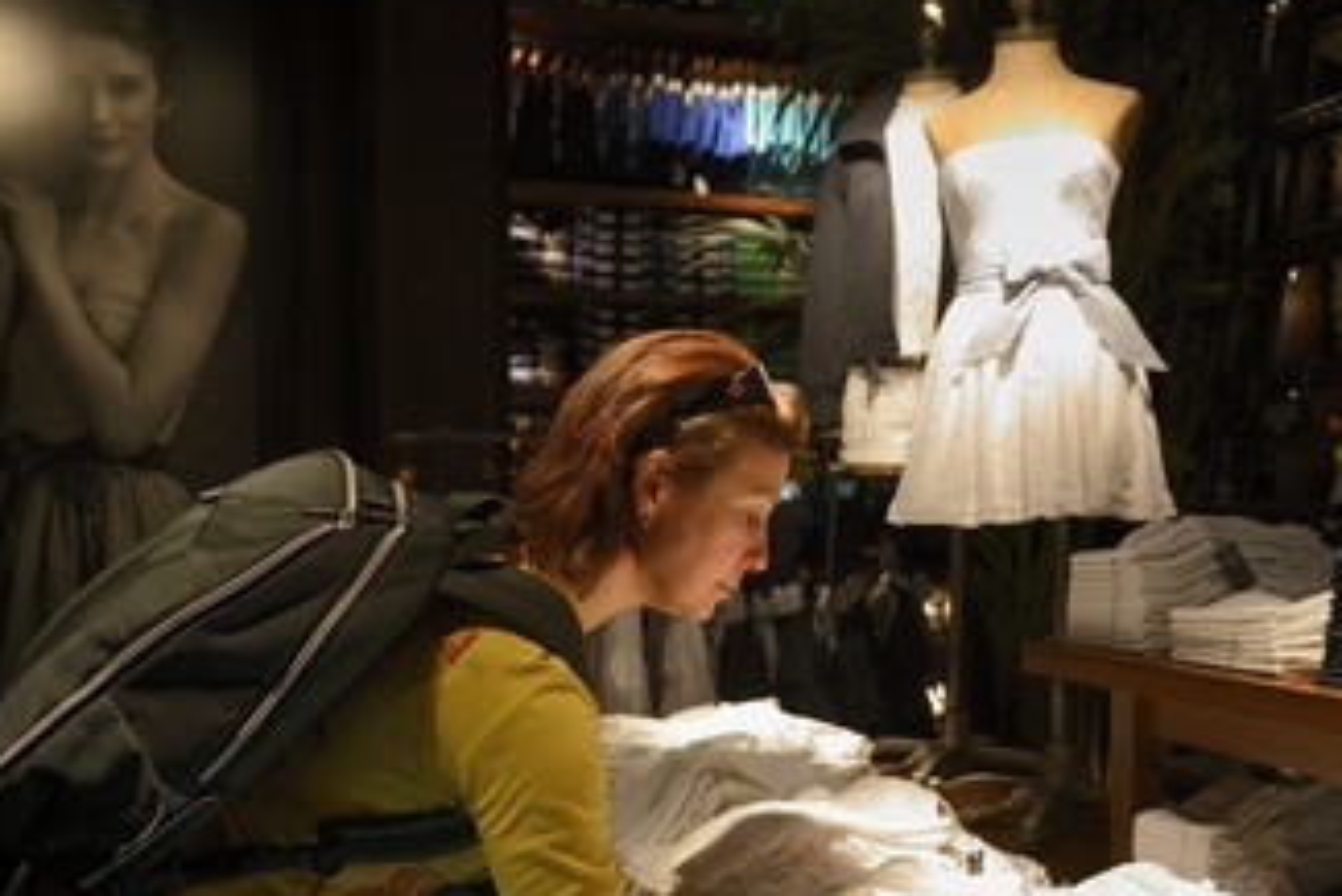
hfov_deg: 60.2
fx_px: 1156
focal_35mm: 31
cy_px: 520
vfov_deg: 42.2
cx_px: 723
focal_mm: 24
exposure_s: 1/100
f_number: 4.5
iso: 1600
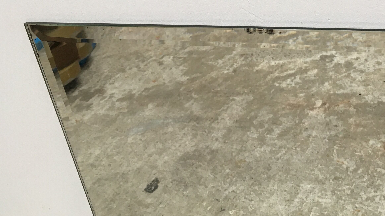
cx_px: 289
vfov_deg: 21.0
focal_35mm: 55
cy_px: -10
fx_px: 562
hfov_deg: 36.9
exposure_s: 1/33
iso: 25
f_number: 2.2
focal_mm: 4.15
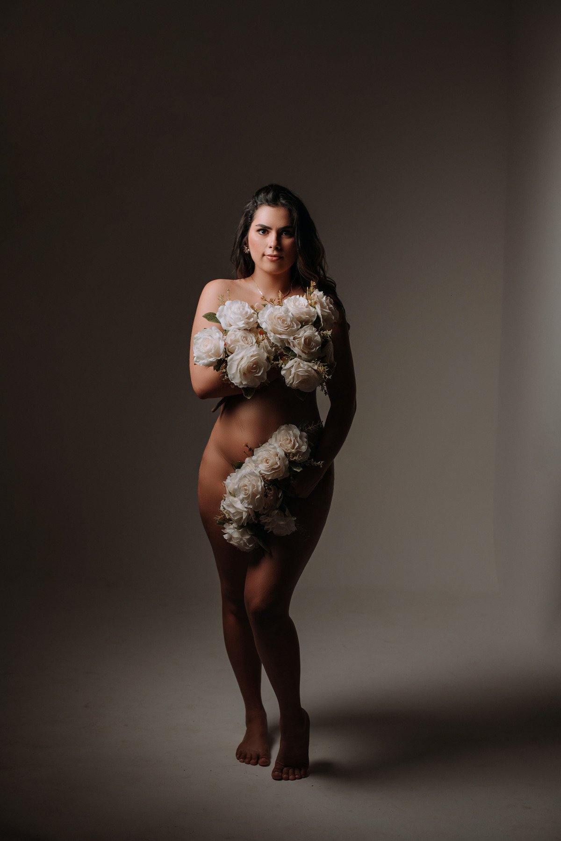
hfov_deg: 27.0
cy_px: 420
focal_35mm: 50
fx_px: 1168
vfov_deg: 39.6
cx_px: 280
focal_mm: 50
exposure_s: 1/100
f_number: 5
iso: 125
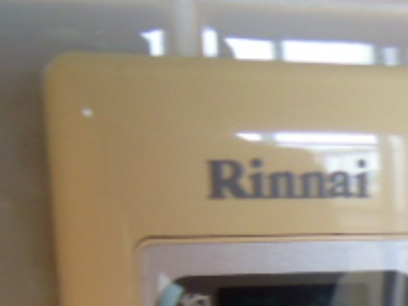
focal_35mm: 89
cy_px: 476
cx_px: 503
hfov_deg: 20.4
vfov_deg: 15.2
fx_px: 1050
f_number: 2.7
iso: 200
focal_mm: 5
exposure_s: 1/30
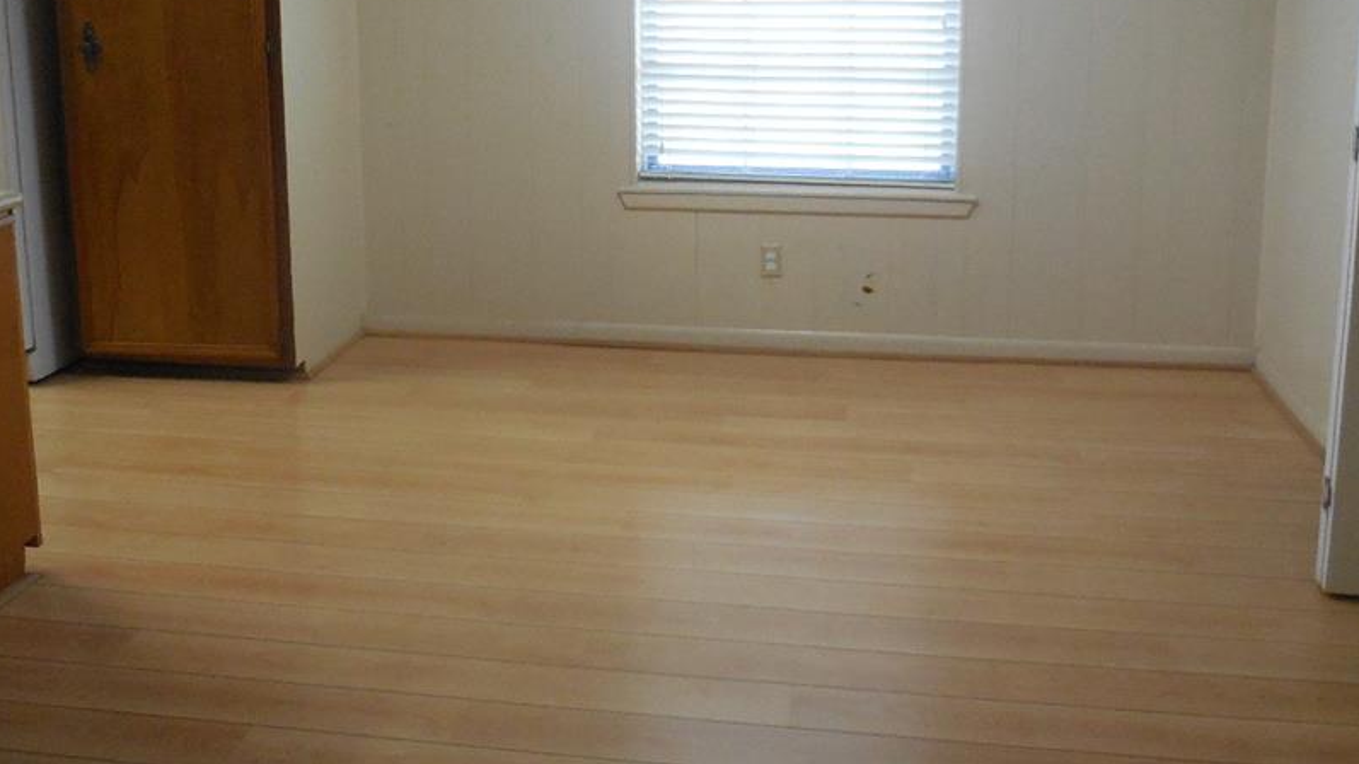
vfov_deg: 27.8
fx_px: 1513
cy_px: 165
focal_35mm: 42
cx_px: 638
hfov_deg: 48.3
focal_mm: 5.3
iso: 800
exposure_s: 1/160
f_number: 3.2
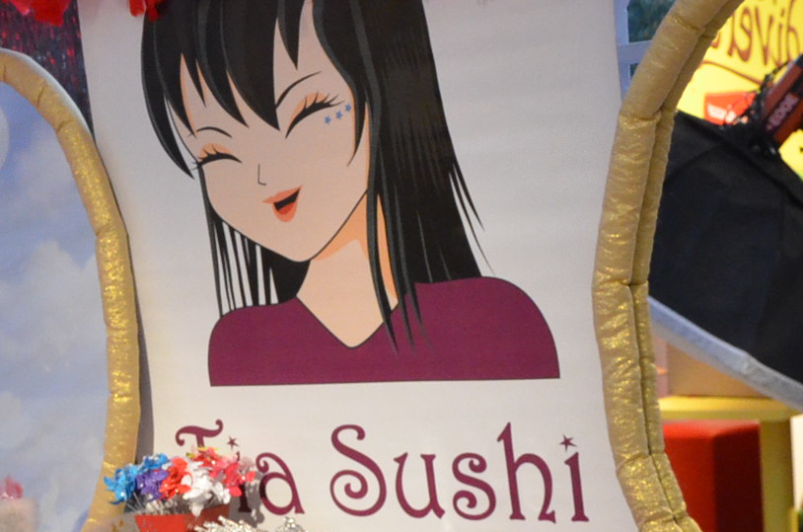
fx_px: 2426
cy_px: 634
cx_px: 189
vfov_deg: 12.2
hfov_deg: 18.7
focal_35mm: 109
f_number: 5.6
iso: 2500
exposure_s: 1/60
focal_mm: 24
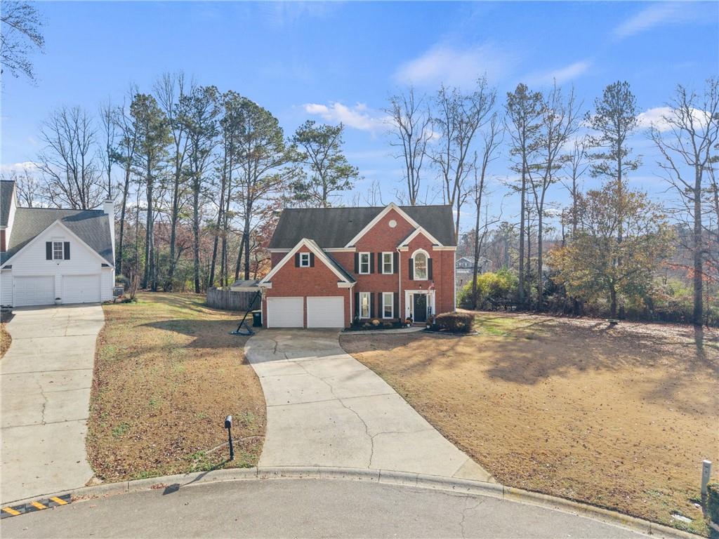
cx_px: 360
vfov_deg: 56.8
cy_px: 270
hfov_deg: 71.6
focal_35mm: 24
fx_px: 498
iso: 100
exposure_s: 1/1250
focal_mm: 8.67
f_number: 1.8
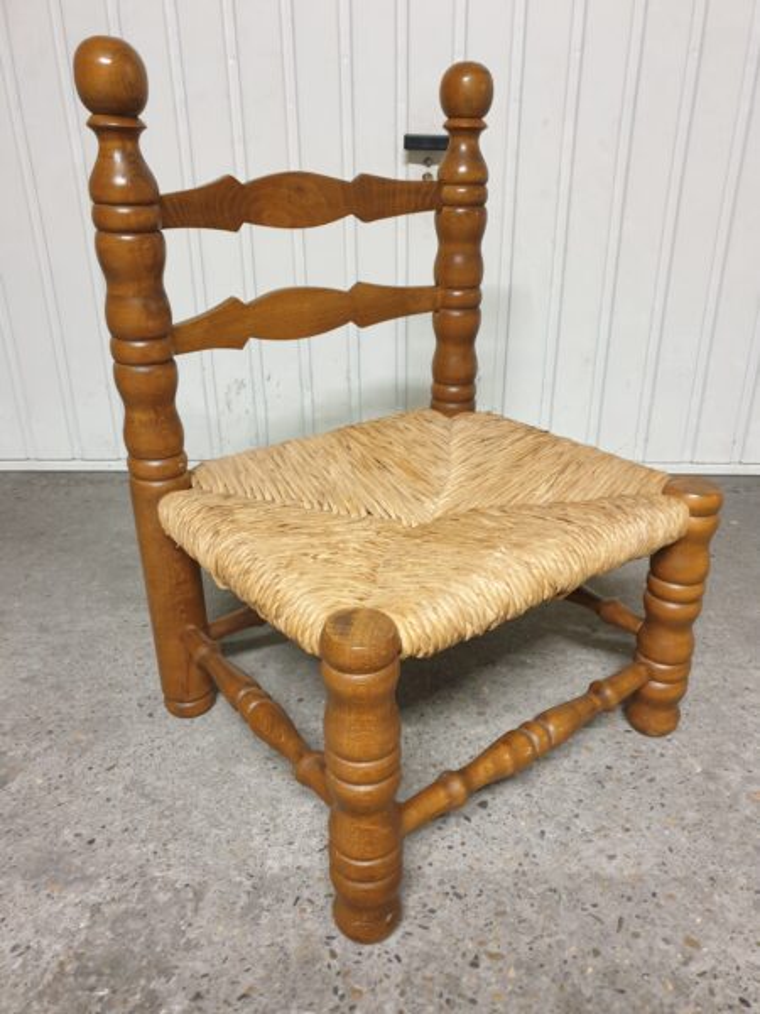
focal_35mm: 26
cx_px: 380
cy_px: 507
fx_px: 761
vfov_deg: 67.3
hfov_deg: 53.1
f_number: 1.5
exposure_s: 1/25
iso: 320
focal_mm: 4.3
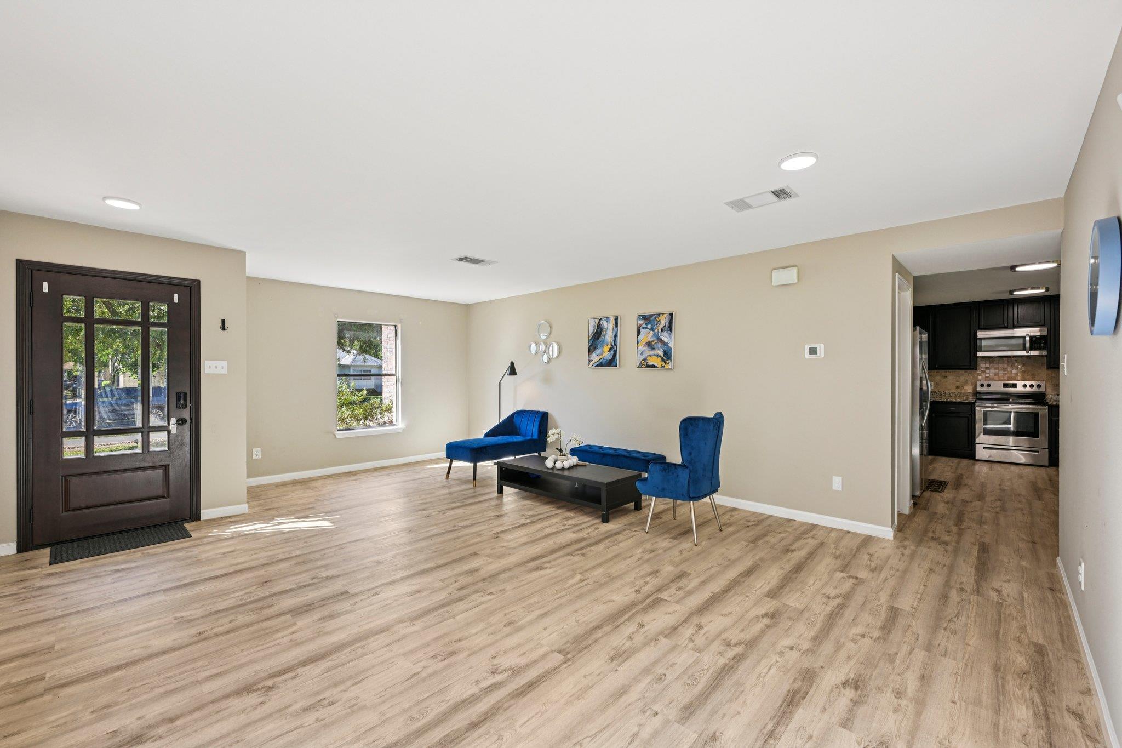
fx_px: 467
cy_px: 374
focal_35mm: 15
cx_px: 561
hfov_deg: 100.4
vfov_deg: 77.3
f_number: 6.7
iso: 100
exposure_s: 1/30
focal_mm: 15
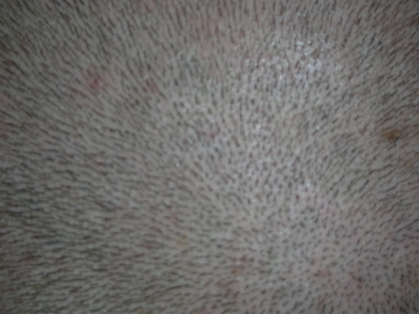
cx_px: 210
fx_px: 1307
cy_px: 157
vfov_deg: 13.7
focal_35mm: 108
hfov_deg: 18.2
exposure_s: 1/60.1
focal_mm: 14.1
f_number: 9.4
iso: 50
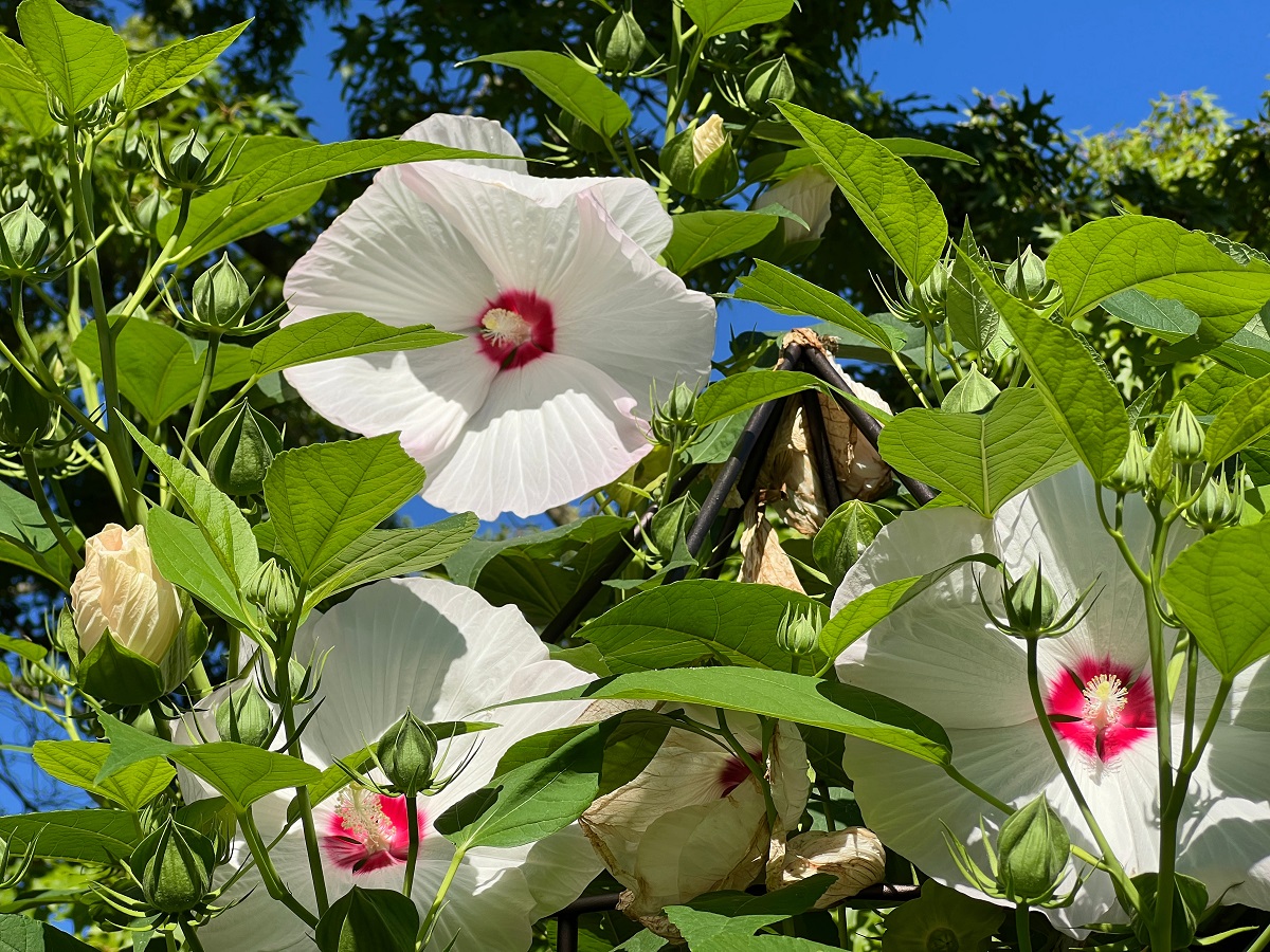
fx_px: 2825
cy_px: 476
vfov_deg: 19.1
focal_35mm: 77
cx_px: 635
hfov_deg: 25.3
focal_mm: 9
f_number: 2.8
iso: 32
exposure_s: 1/602
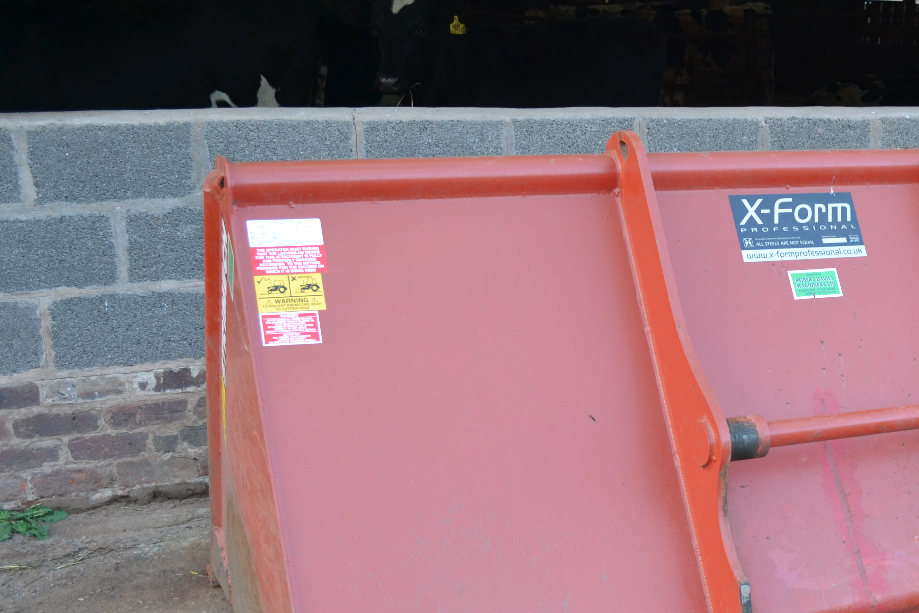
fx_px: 1200
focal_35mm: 47
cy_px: 470
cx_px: 708
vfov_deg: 28.2
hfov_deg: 40.5
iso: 400
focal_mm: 20
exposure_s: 1/100
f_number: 5
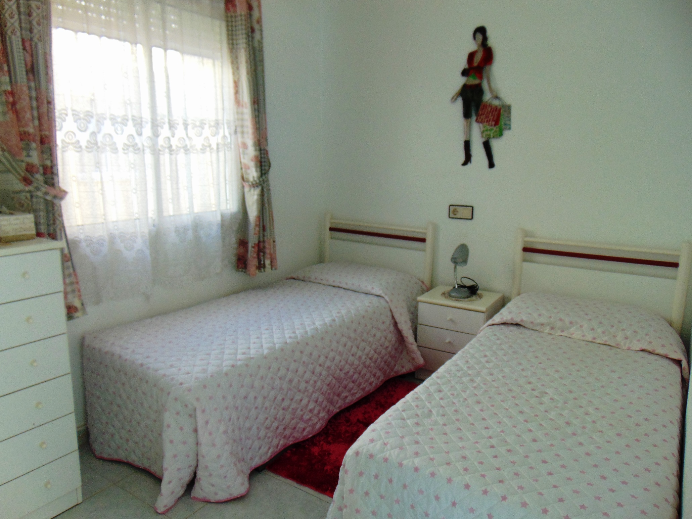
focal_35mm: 25
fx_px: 500
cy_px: 260
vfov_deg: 54.9
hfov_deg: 69.4
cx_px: 346
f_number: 3
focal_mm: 4.5
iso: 80
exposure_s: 1/40
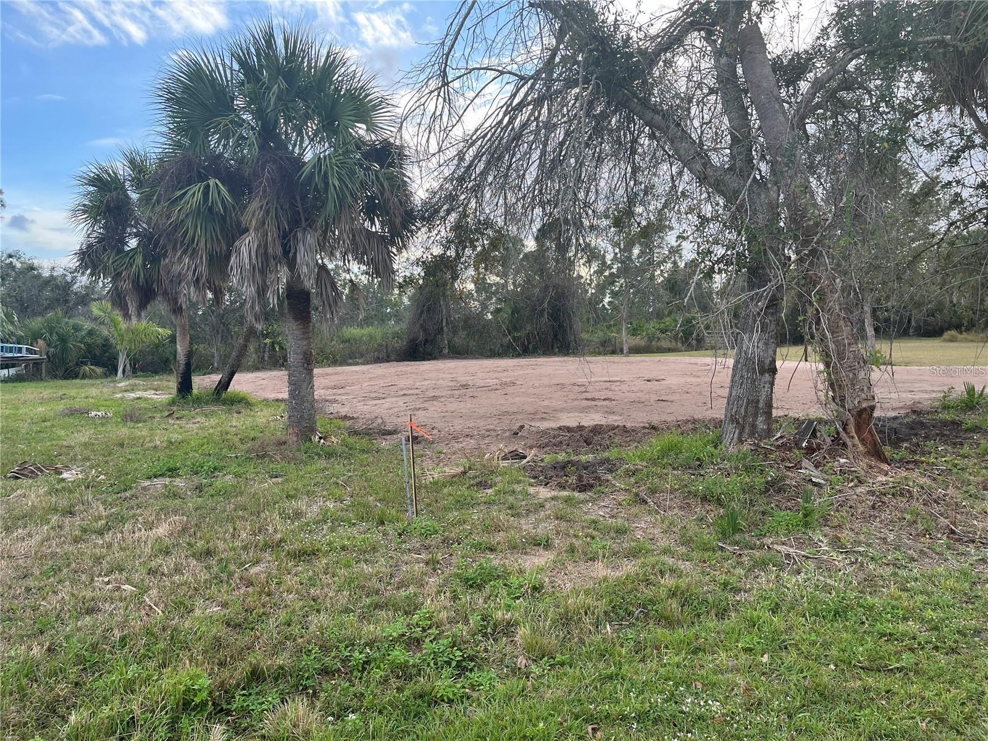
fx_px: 742
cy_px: 370
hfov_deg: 67.3
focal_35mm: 26
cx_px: 494
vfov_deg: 53.1
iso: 50
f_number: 1.6
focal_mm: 5.1
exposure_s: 1/532
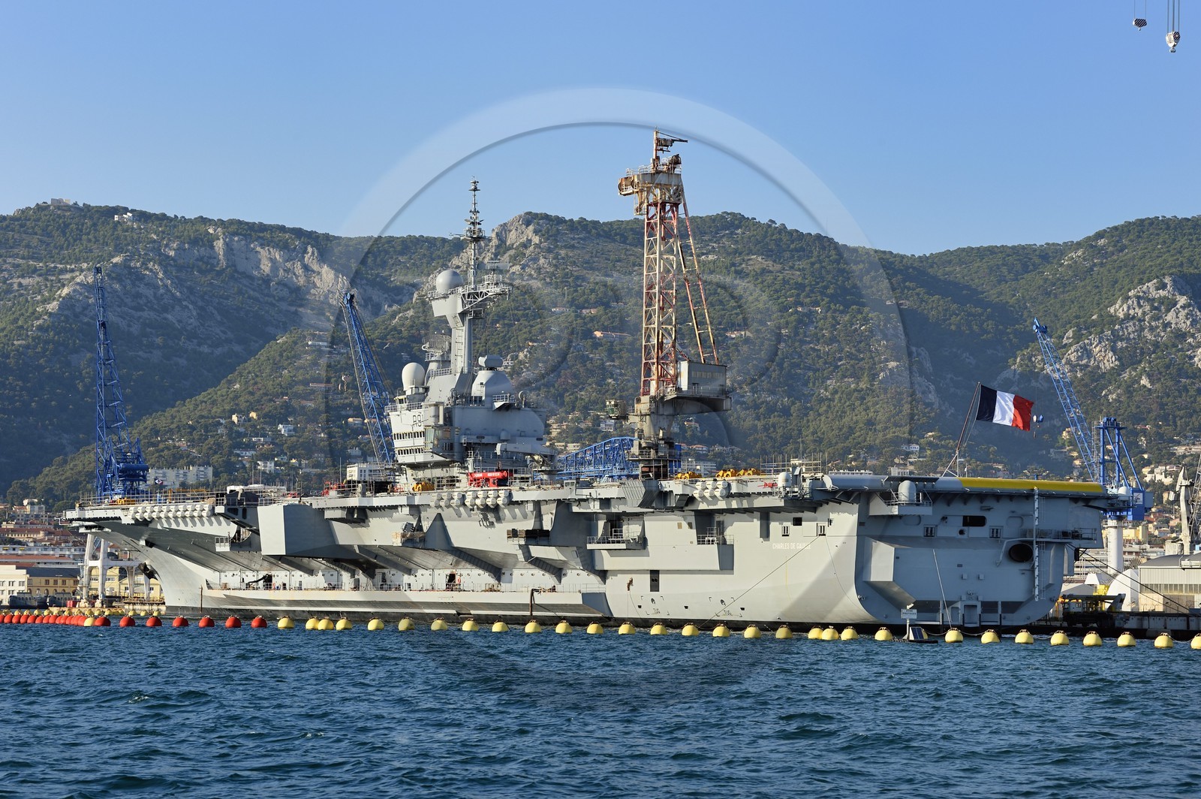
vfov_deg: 13.9
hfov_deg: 20.8
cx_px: 600
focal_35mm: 98
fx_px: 3267
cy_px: 400
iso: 200
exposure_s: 1/400
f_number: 9
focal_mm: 98
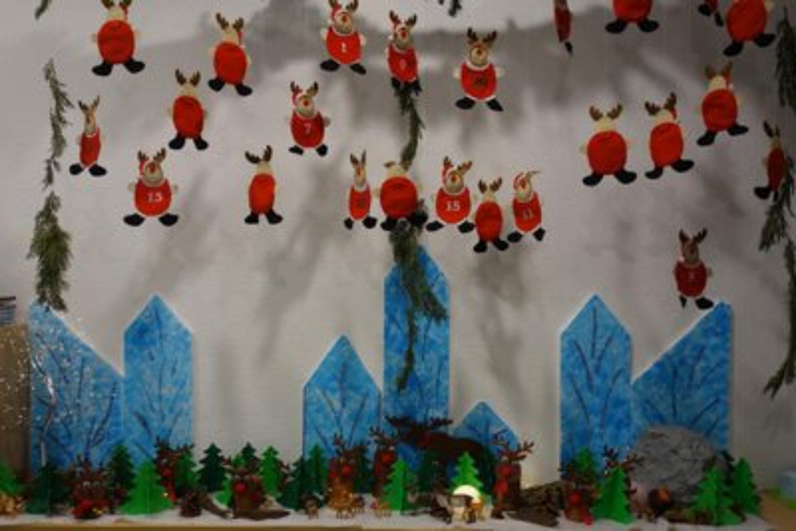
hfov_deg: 51.9
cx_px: 398
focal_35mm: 37
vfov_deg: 36.0
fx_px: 818
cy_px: 266
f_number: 2.8
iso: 200
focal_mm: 13.75
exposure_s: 1/40
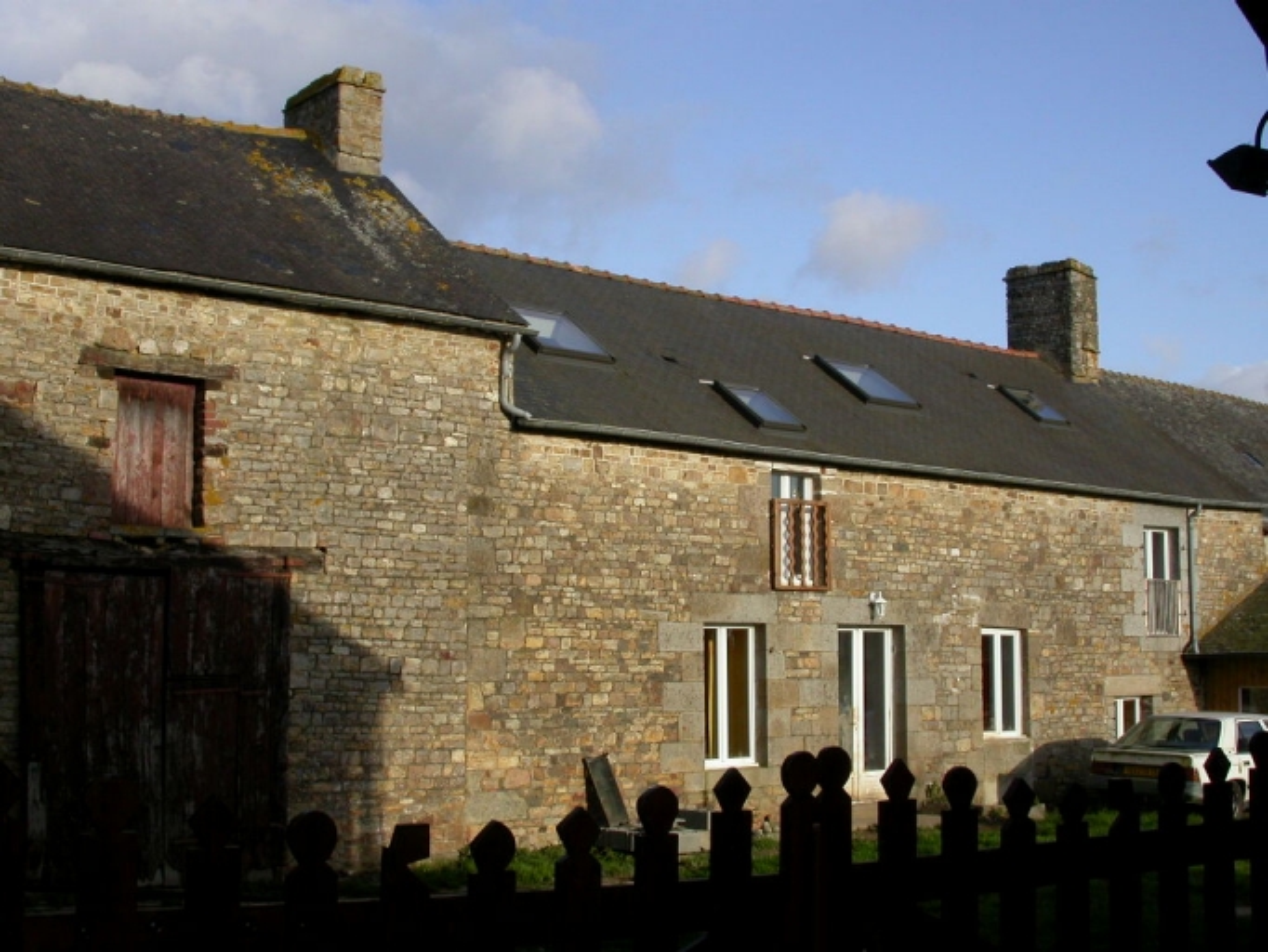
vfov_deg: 31.5
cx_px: 634
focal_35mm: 46
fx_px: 1686
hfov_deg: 41.2
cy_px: 476
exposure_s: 1/297
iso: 100
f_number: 7.1
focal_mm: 9.6
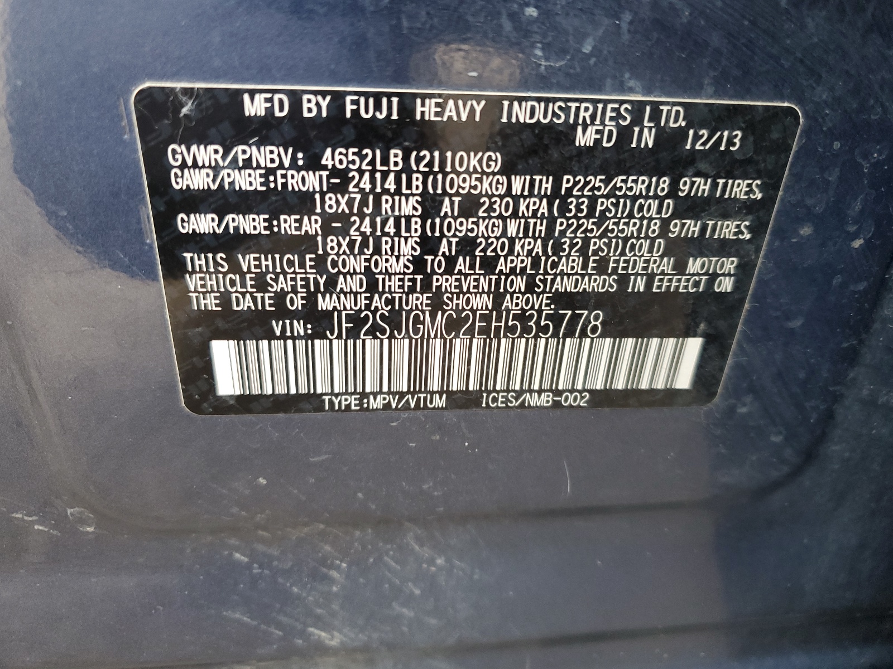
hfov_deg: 67.3
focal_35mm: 26
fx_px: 671
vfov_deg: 53.1
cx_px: 446
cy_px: 334
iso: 79
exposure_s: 1/120
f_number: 1.5
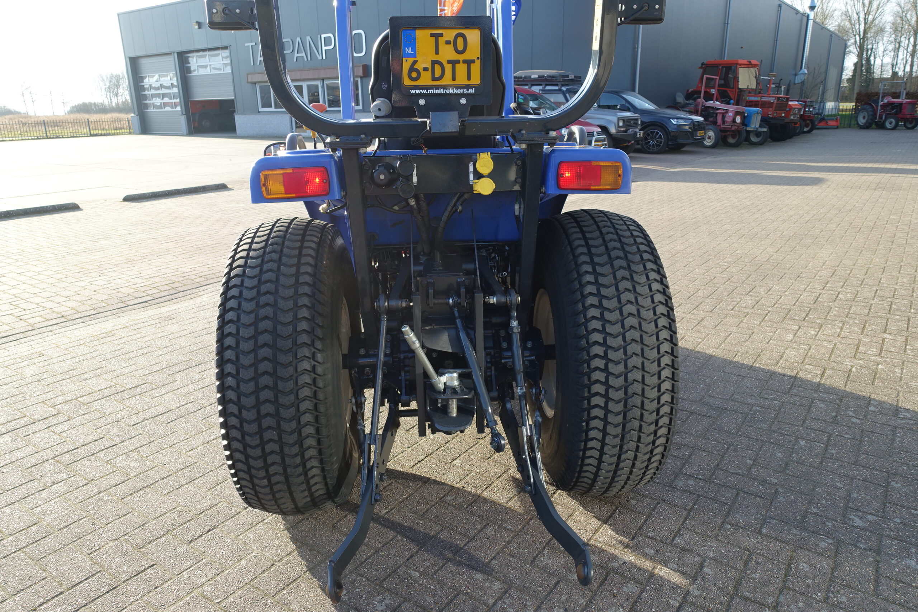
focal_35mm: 24
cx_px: 459
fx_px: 612
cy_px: 306
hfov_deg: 73.7
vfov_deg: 53.1
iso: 125
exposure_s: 1/160
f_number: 4
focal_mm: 8.8
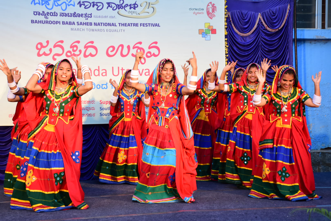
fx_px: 662
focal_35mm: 72
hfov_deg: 28.1
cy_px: 110
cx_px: 166
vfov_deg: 18.9
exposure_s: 1/200
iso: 1000
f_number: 5.6
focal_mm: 48
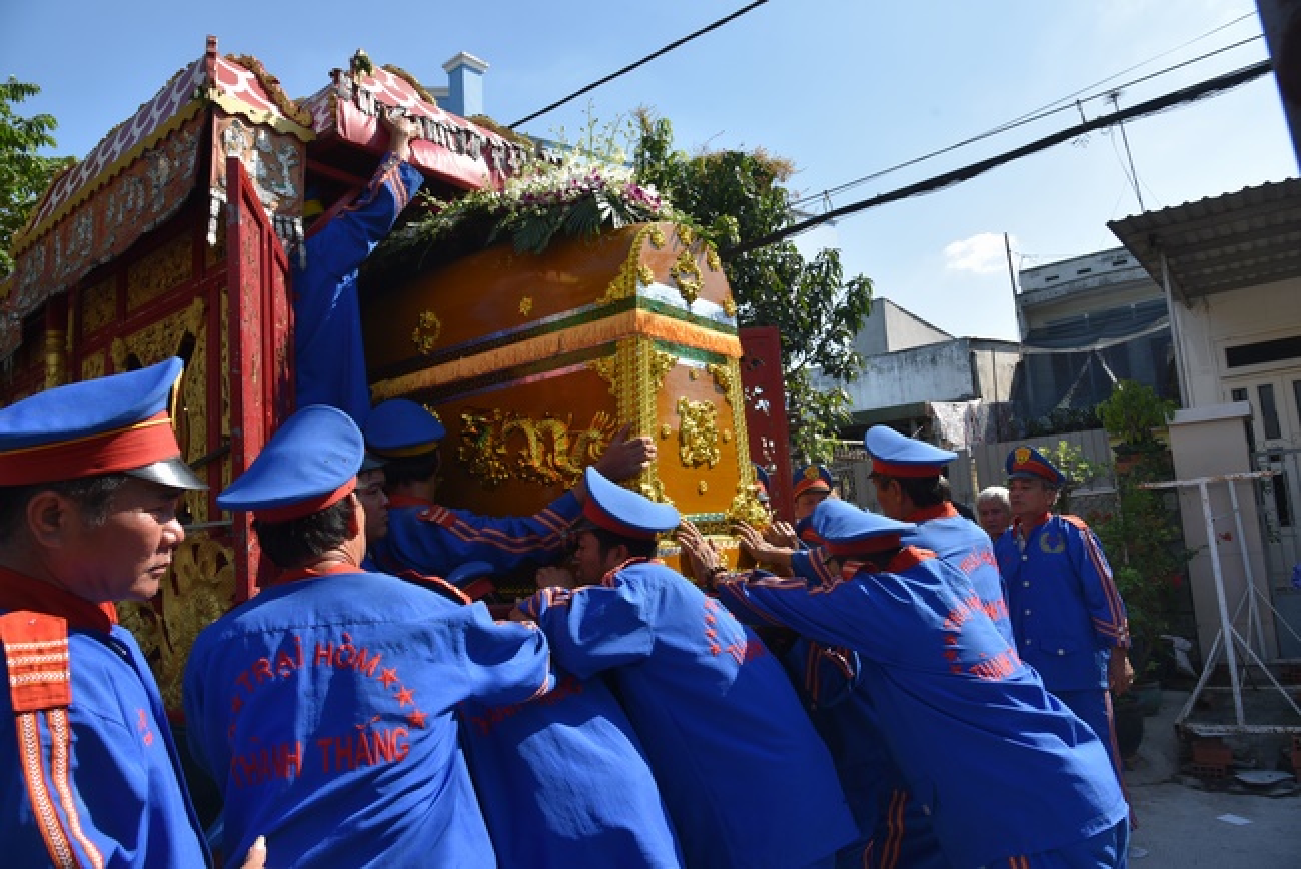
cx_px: 650
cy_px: 434
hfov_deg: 73.7
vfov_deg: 53.2
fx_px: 868
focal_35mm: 24
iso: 200
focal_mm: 24
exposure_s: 1/320
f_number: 8
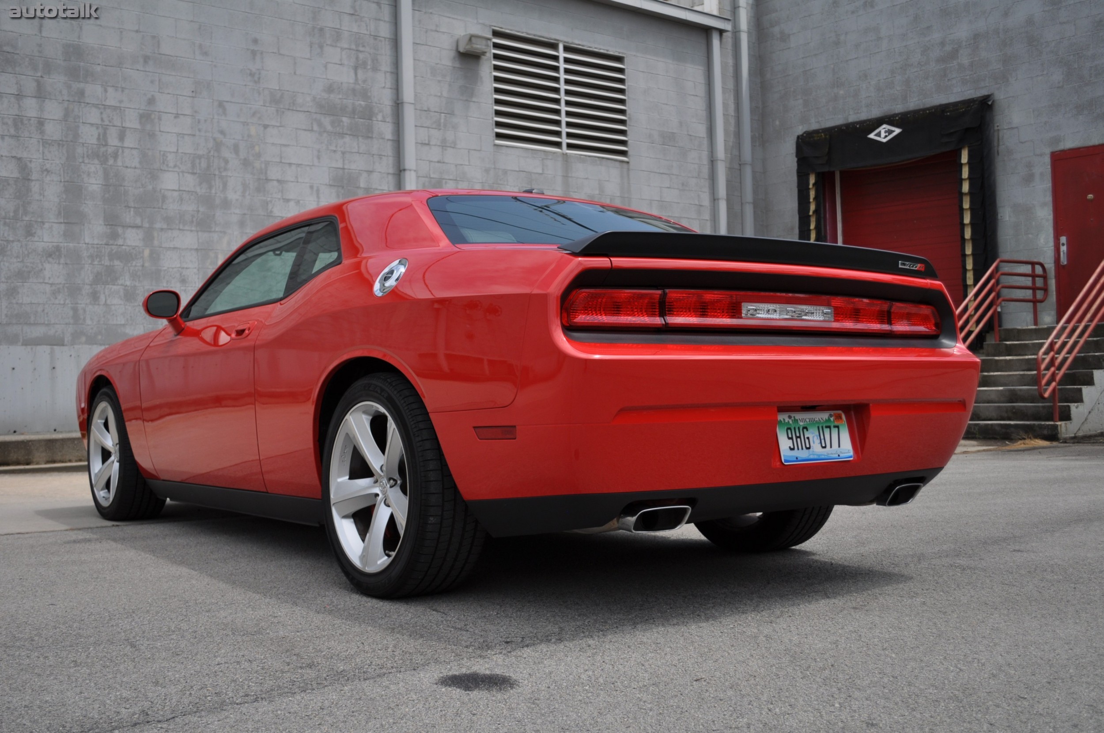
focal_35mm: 39
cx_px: 552
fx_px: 1195
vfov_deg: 34.1
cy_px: 366
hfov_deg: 49.6
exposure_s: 1/2000
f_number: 4.2
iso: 200
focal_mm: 26
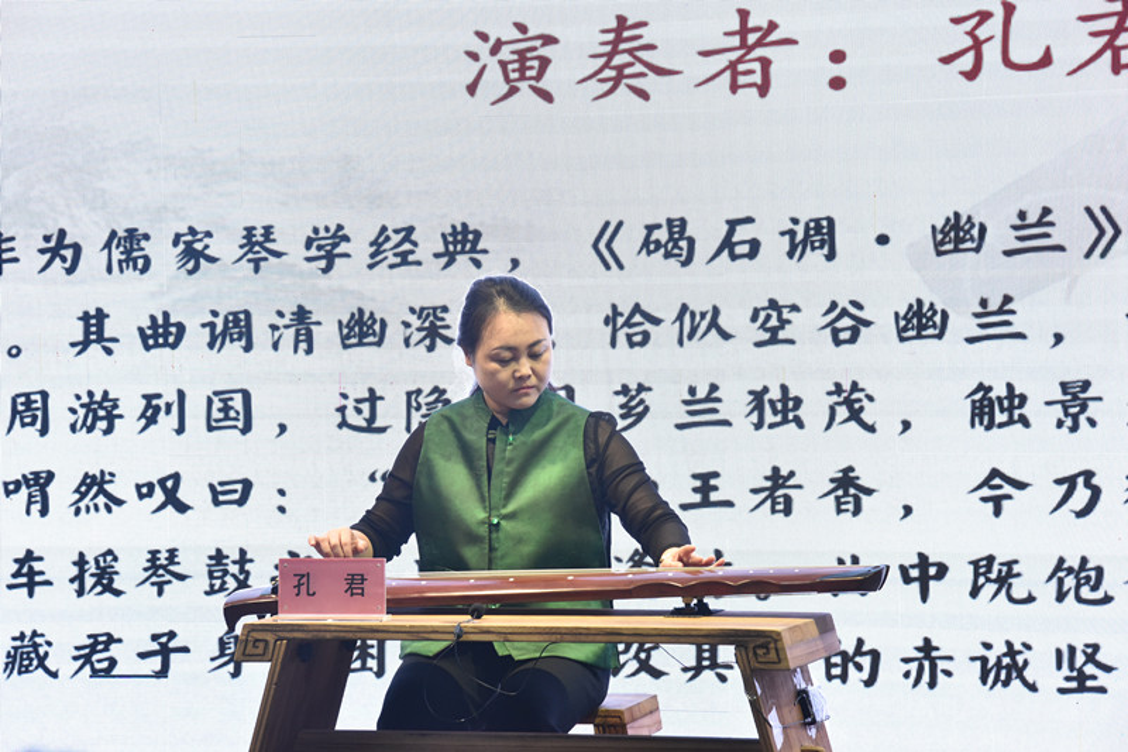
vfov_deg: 11.4
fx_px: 3759
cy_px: 376
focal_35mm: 120
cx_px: 564
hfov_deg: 17.1
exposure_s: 1/60
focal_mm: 120
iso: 3200
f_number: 9
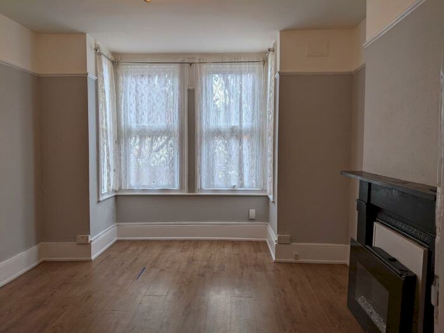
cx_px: 222
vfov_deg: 51.4
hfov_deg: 65.3
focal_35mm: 27
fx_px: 346
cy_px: 166
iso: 49
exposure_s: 1/235
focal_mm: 4.44
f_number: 1.8
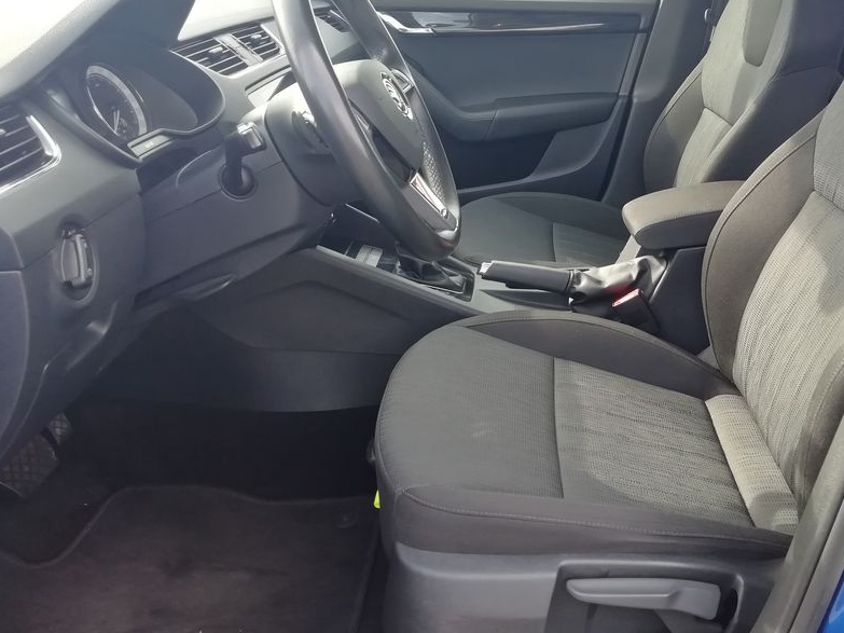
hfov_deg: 53.3
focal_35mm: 34
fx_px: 829
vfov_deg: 41.6
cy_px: 253
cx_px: 531
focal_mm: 3.21
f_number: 2.2
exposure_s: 1/100
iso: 100
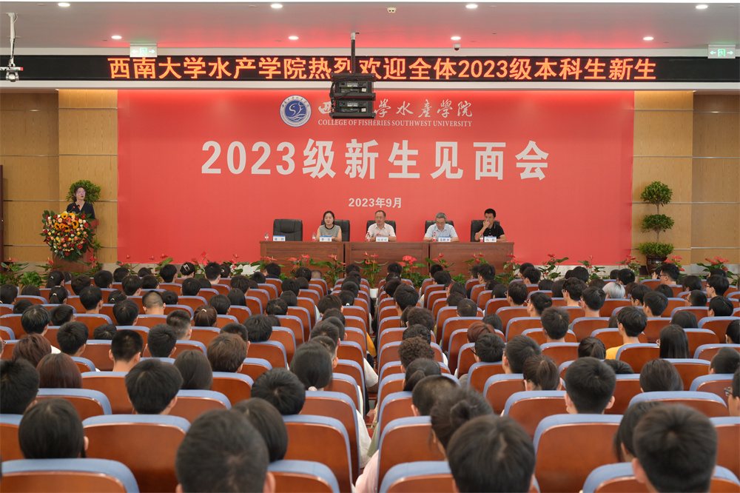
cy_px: 246
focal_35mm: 50
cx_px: 370
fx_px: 1027
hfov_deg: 39.6
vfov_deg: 27.0
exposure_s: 1/30
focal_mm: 50
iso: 1250
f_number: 5.6
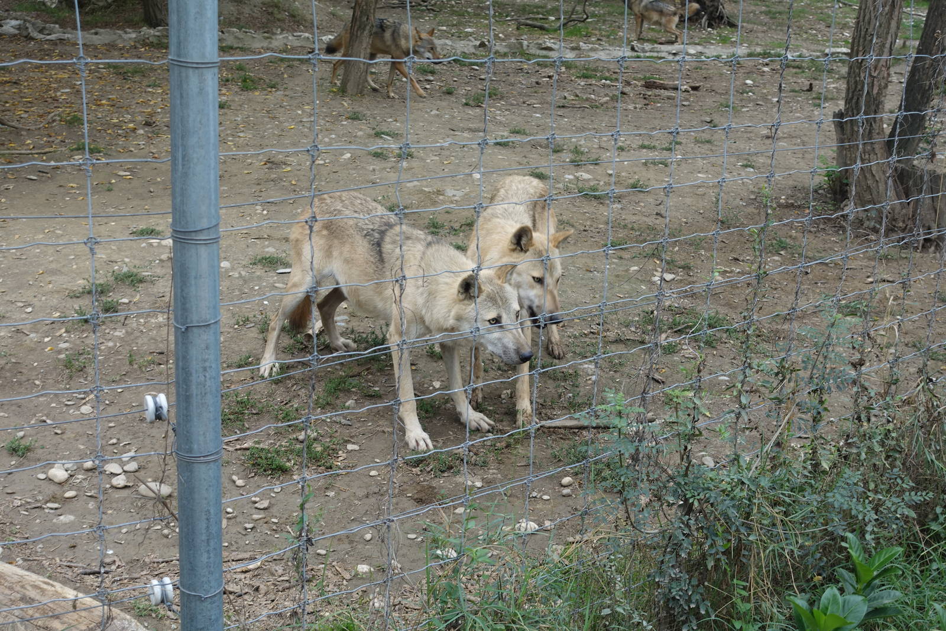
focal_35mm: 49
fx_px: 1288
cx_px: 473
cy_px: 316
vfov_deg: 27.5
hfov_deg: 40.3
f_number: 4
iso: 125
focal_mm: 18.1
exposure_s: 1/100
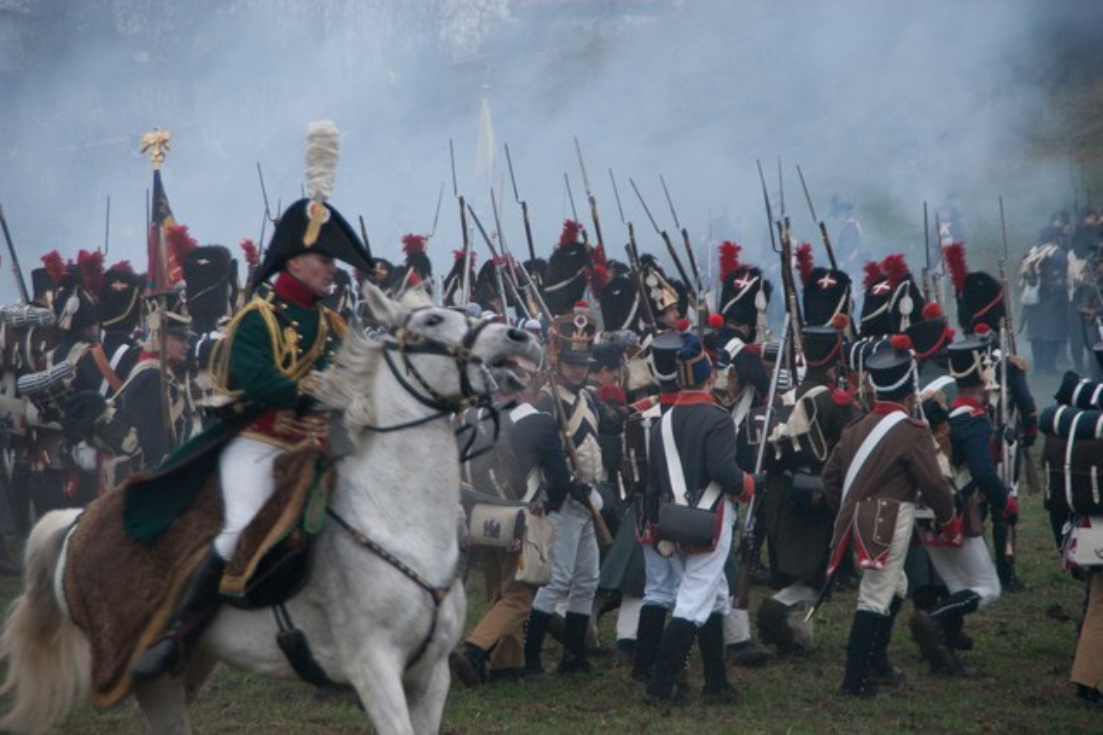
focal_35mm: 215
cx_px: 552
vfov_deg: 6.4
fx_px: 6585
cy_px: 367
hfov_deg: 9.6
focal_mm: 142.5
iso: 800
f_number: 6.7
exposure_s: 1/180
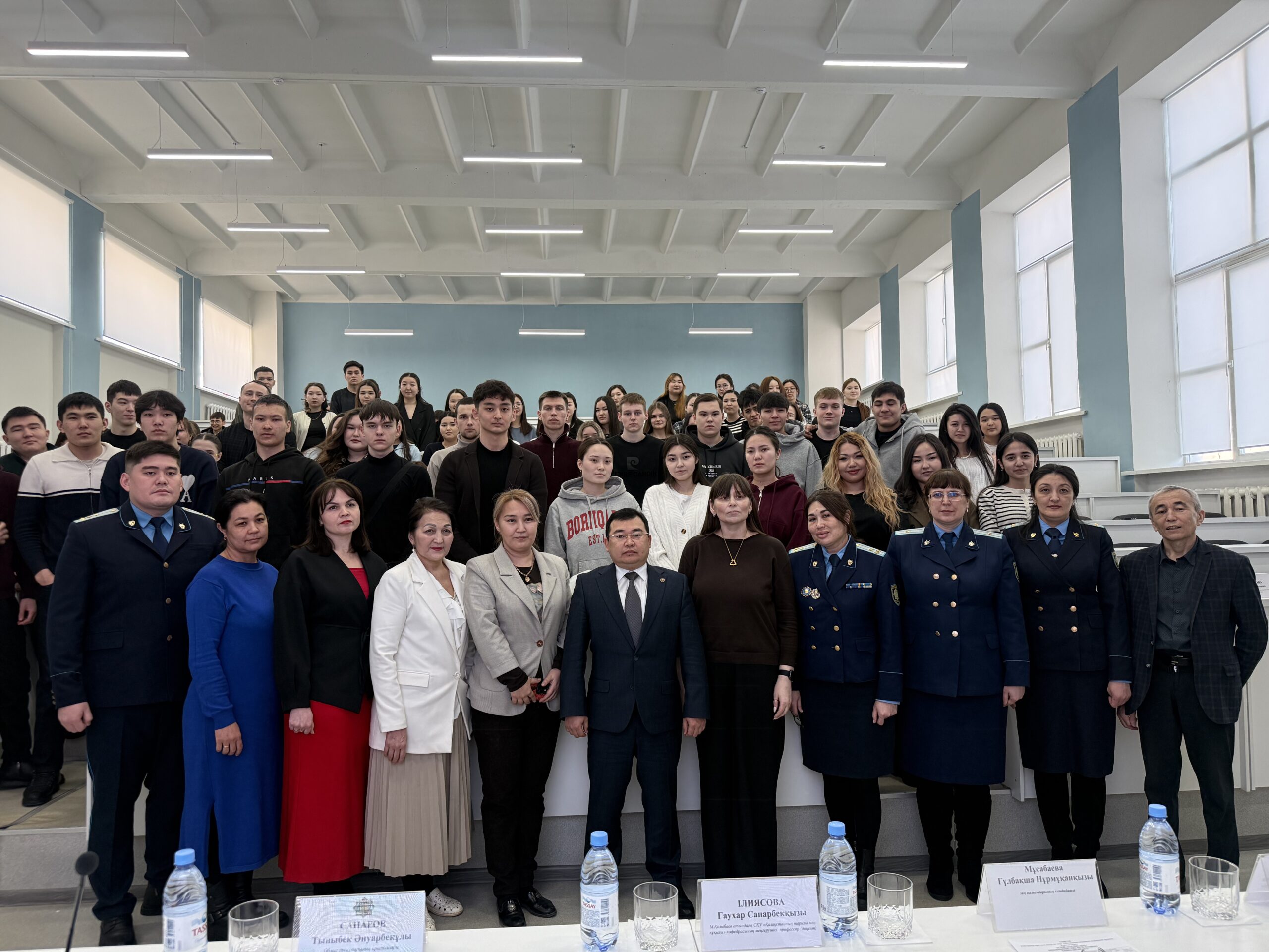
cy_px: 476
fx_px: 880
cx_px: 634
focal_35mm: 24
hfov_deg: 71.6
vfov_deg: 56.8
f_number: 1.78
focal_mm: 6.76
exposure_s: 1/160
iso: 200
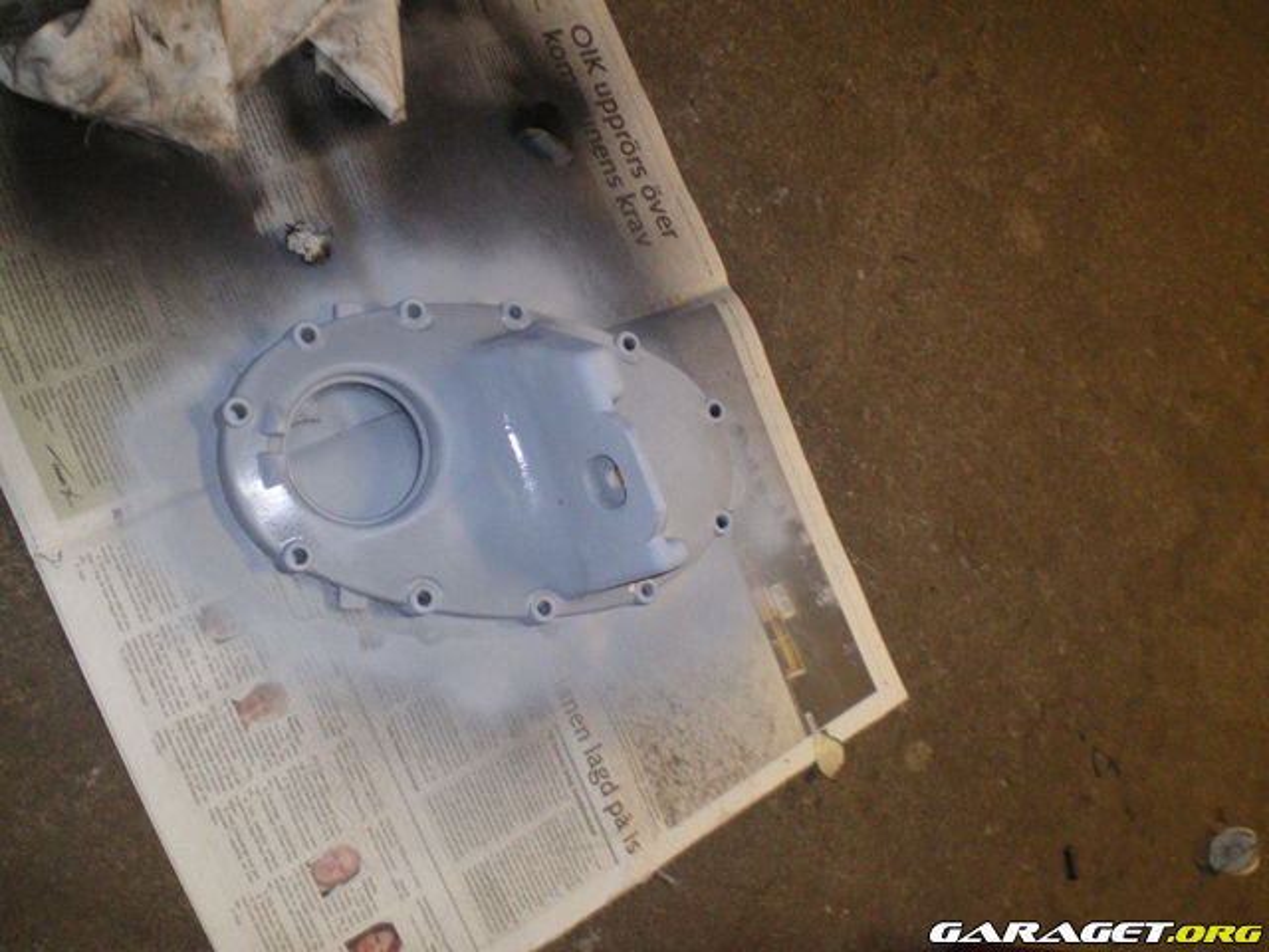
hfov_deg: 49.0
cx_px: 634
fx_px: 1393
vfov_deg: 37.7
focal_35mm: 38
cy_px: 476
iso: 400
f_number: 3.1
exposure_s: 1/50
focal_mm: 6.3
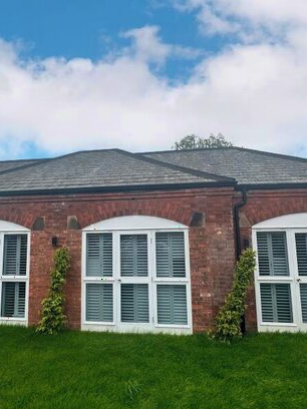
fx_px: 284
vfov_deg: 71.6
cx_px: 132
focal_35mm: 24
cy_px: 198
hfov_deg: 56.6
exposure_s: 1/2020
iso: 50
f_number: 2.2
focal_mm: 2.22
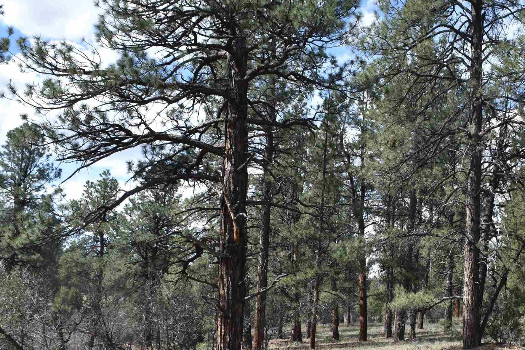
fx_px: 758
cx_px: 346
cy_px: 205
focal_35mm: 52
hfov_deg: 37.8
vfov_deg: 26.0
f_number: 9
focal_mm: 20
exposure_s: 1/320
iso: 200
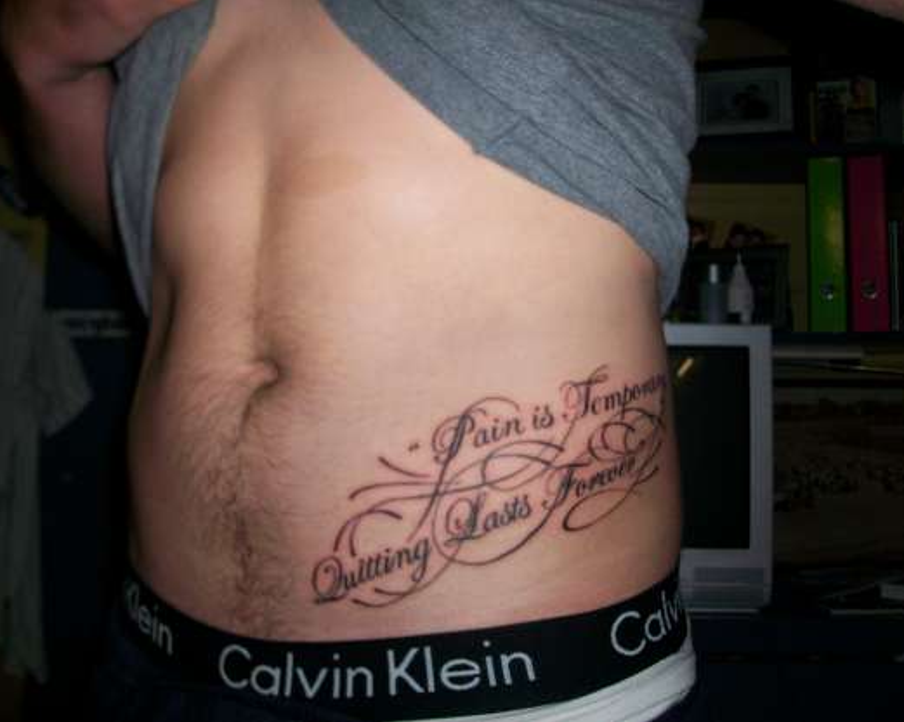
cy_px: 333
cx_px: 479
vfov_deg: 41.1
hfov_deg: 50.3
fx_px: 962
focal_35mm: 36
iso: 64
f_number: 2.8
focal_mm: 5.7
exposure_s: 1/60
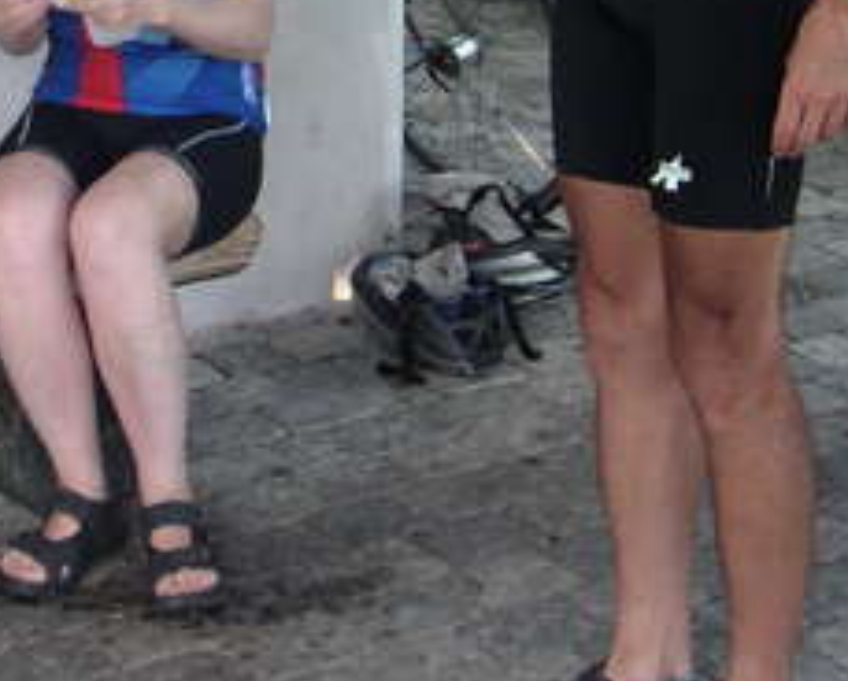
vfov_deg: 15.5
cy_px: -81
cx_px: 315
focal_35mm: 97
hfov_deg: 19.7
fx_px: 2439
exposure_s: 1/100
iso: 50
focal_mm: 6
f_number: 2.8
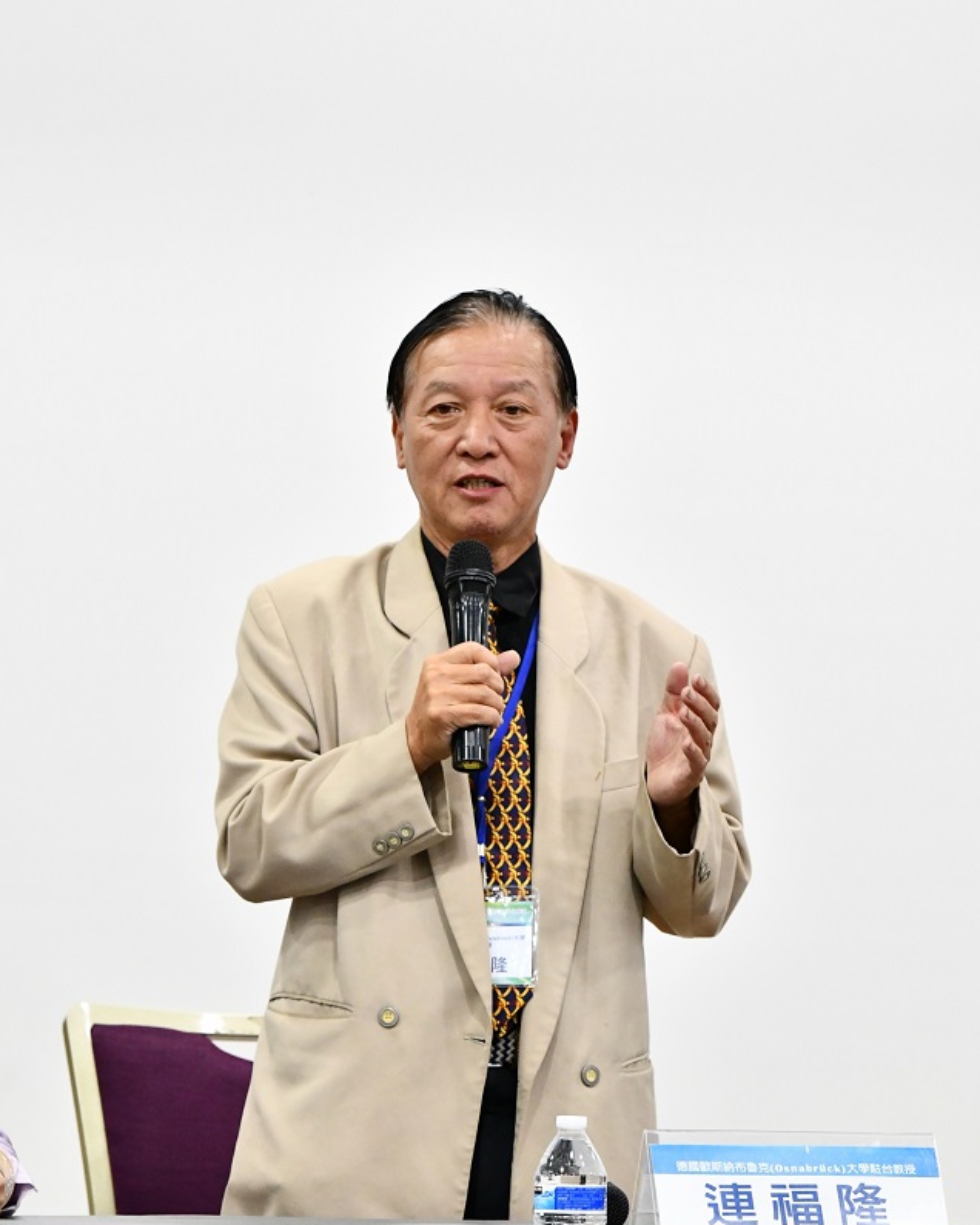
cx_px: 490
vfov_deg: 10.8
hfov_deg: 8.7
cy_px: 624
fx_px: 6453
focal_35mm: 178
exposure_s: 1/160
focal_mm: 105
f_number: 6.3
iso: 3200
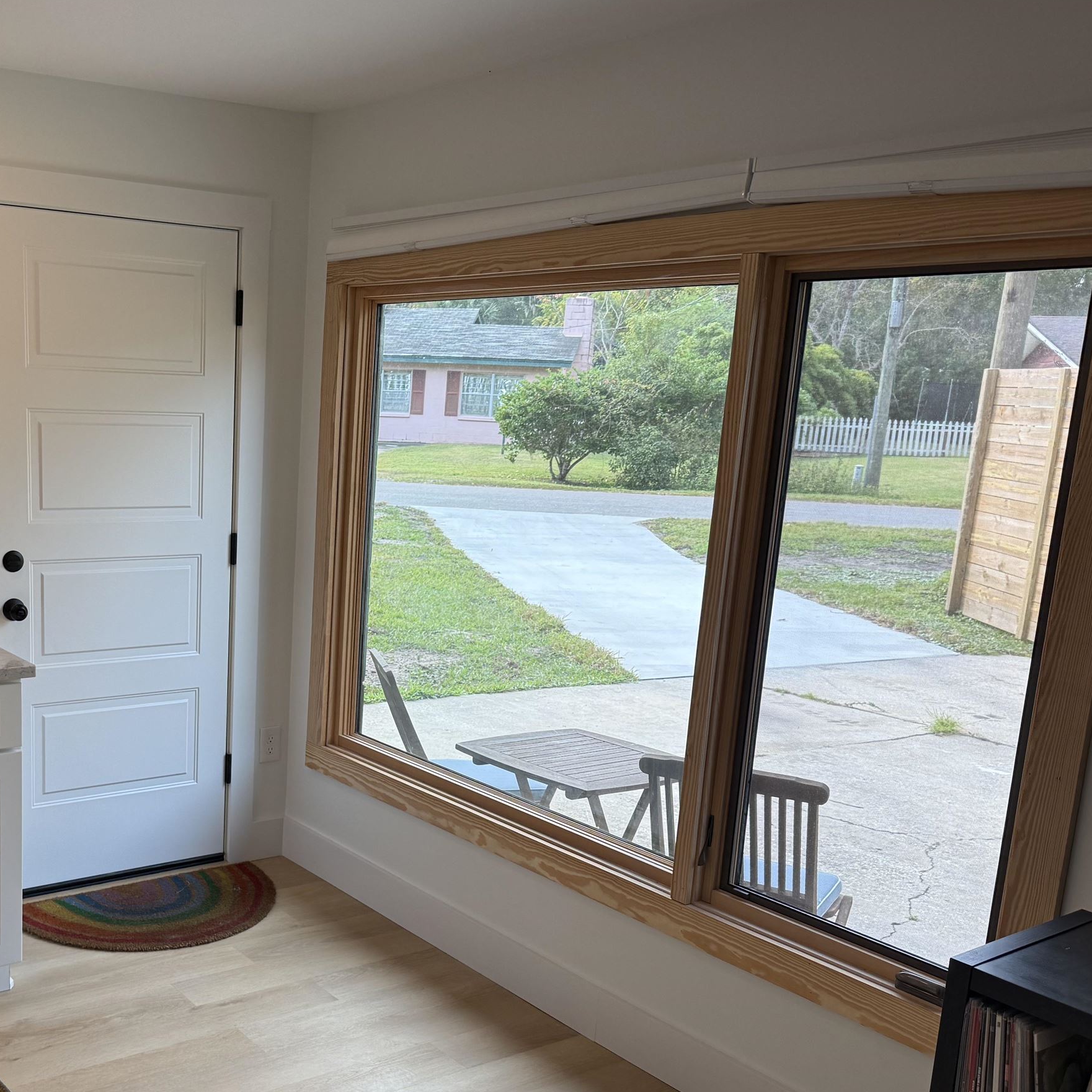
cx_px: 274
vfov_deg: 44.5
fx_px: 1321
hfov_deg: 43.5
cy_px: 686
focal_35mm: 37
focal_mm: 6.76
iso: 100
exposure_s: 1/391
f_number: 1.78
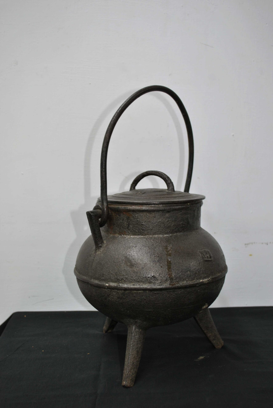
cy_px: 204
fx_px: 442
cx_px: 136
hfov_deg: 34.3
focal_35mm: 39
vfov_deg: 49.5
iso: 200
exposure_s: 1/10
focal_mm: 26
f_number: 4.2
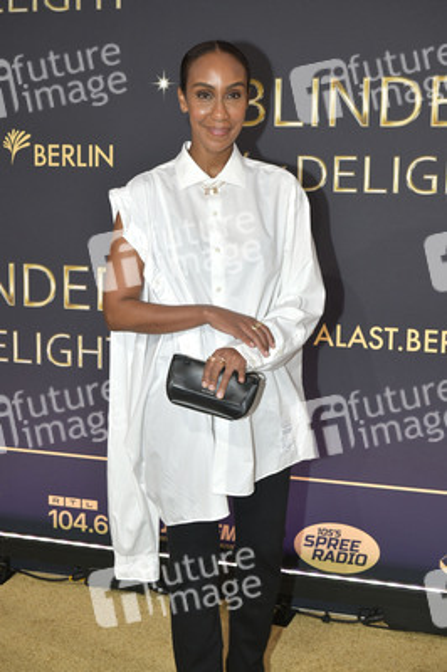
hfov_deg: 24.6
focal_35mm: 55
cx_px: 224
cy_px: 336
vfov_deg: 36.3
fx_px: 1026
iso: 1250
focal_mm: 55
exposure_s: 1/250
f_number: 6.3
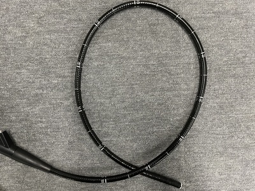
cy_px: 96
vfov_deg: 53.1
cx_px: 128
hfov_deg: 67.3
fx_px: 192
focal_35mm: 26
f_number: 1.6
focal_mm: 4.2
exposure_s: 1/60
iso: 200
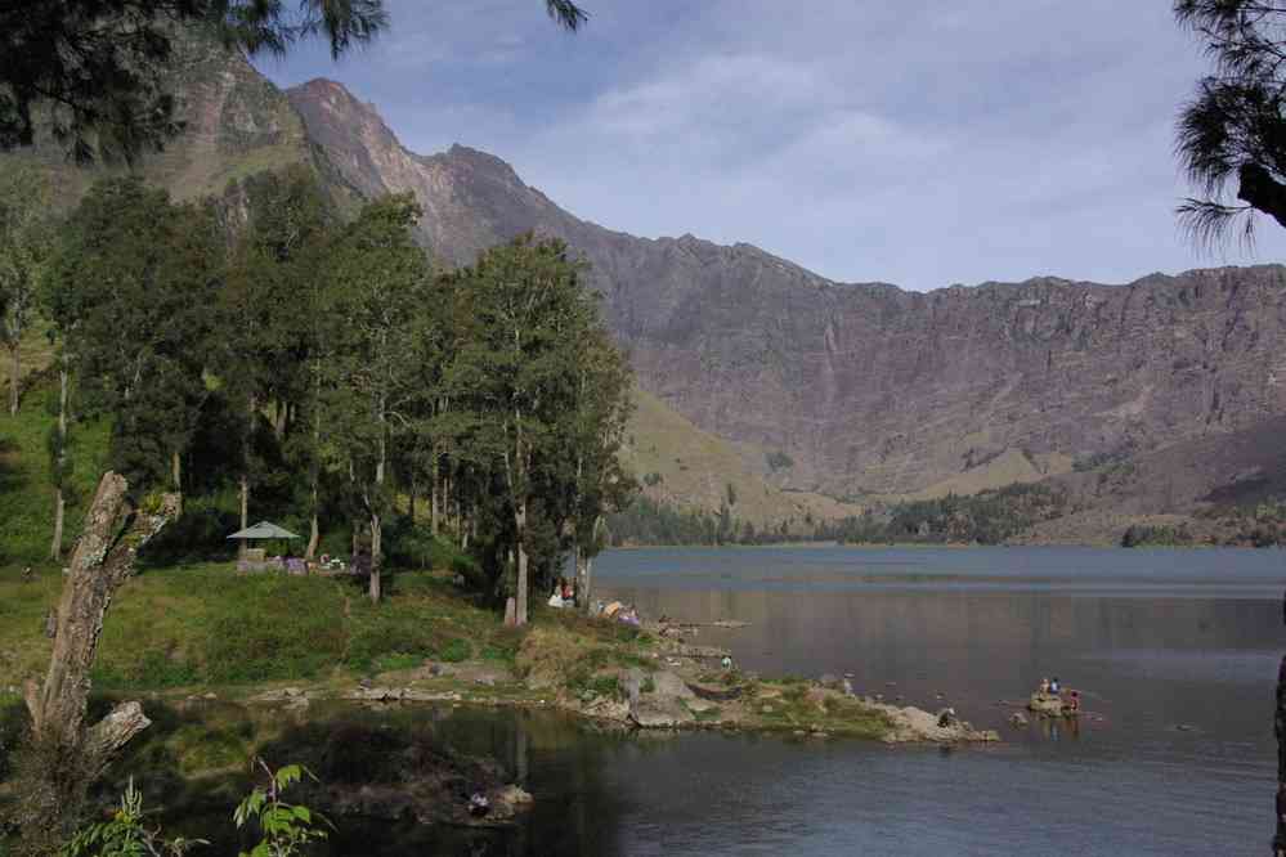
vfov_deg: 35.5
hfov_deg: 51.3
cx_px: 643
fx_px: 1339
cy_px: 428
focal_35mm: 38
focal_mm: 25
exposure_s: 1/2000
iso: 1600
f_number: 11
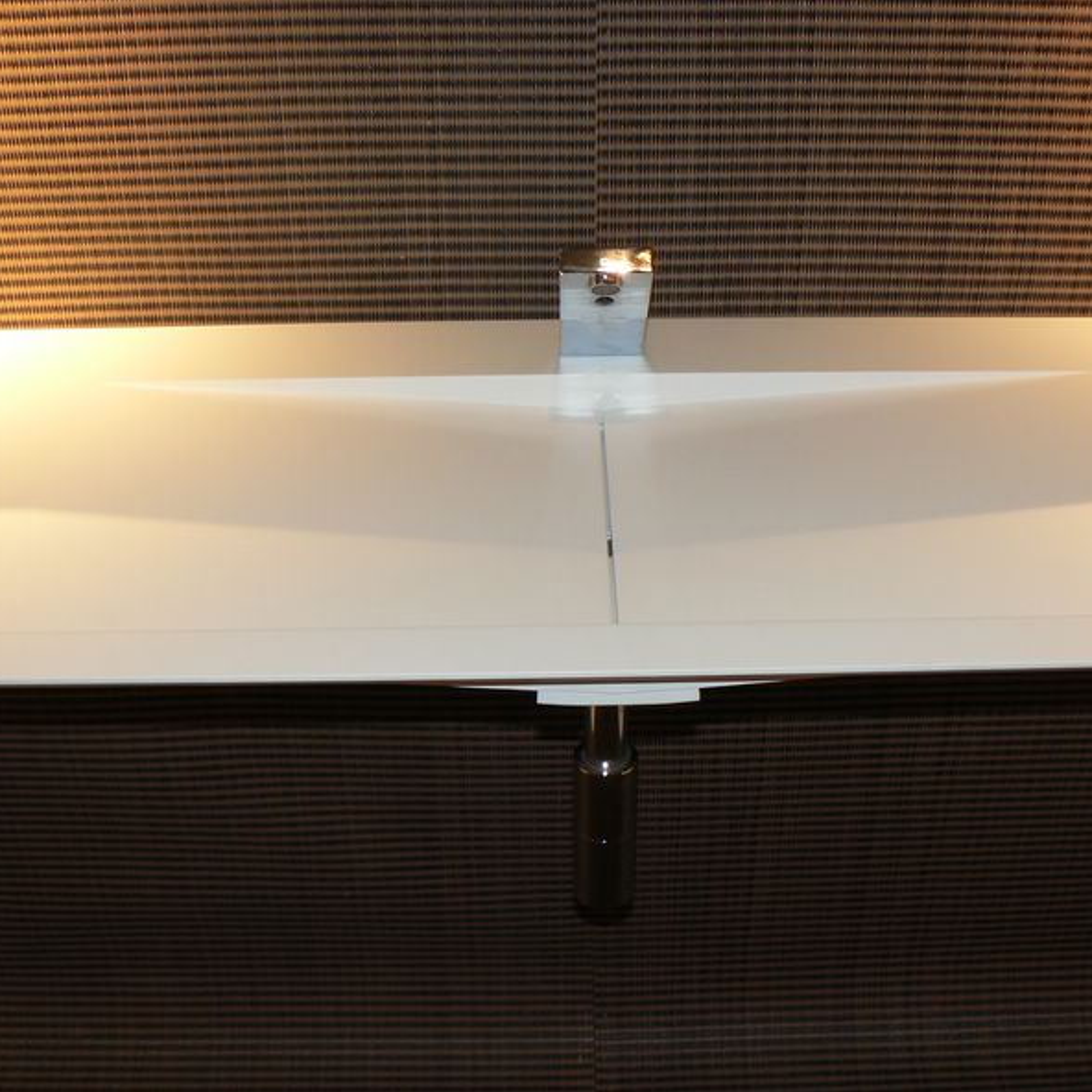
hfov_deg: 39.1
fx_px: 1535
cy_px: 546
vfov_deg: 39.2
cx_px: 607
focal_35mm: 43
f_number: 2.8
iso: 100
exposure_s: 1/30
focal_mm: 6
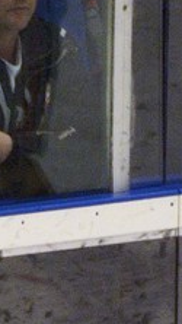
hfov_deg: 0.8
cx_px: -702
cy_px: 614
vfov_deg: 1.4
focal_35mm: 1509
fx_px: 12936
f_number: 5
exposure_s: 1/800
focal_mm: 200
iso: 3200
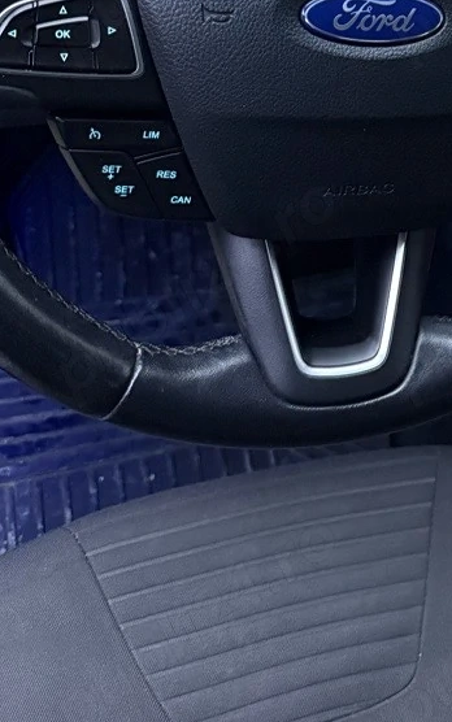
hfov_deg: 19.4
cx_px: 618
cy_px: 3
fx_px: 1201
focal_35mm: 61
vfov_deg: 31.1
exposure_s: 1/50
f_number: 1.78
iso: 800
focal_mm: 6.76
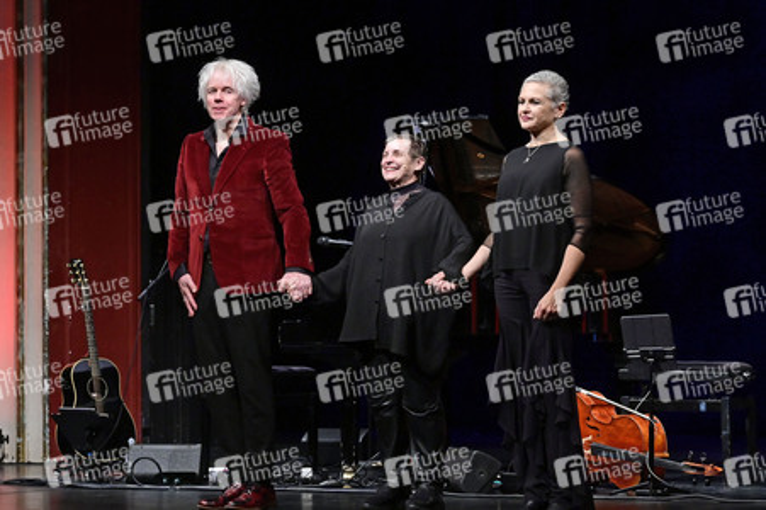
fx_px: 2339
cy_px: 255
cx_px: 383
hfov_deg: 18.6
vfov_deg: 12.4
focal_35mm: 110
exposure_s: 1/200
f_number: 5.6
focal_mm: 110
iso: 3200
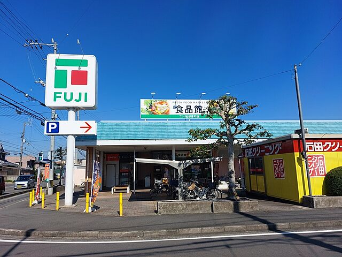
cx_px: 171
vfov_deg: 56.8
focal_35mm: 24
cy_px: 128
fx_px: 237
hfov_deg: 71.6
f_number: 1.8
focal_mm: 5.23
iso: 25
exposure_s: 1/1765
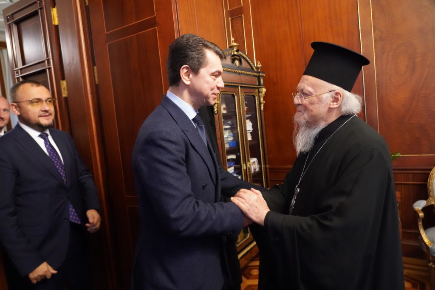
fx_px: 290
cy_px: 145
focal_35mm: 24
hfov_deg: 73.7
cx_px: 218
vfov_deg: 53.1
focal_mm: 24
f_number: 5.6
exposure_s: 1/200
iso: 20000
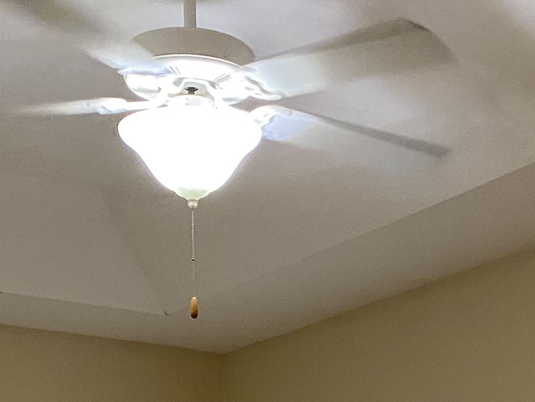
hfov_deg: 21.5
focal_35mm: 90
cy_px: 668
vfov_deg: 14.8
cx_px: 421
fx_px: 1392
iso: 200
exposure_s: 1/60
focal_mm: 4.25
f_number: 1.8
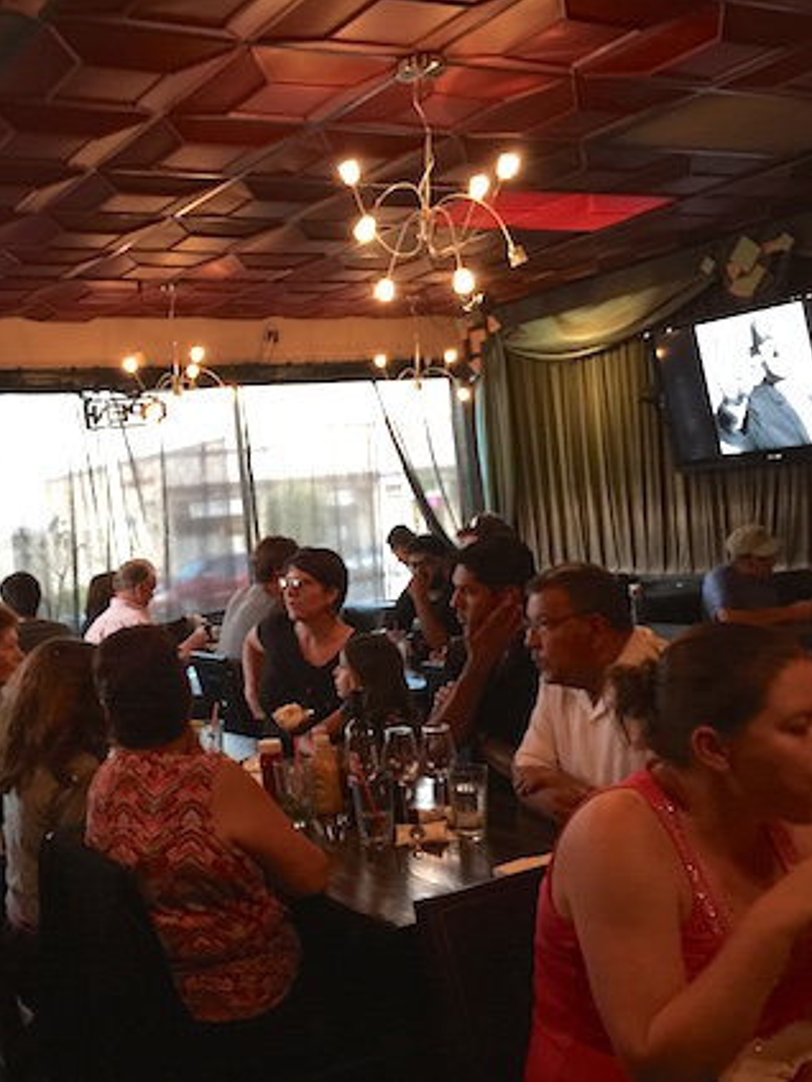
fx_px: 1220
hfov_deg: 36.2
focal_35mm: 39
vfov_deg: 47.9
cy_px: 541
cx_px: 235
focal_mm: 4.15
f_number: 2.2
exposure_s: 1/15
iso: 125
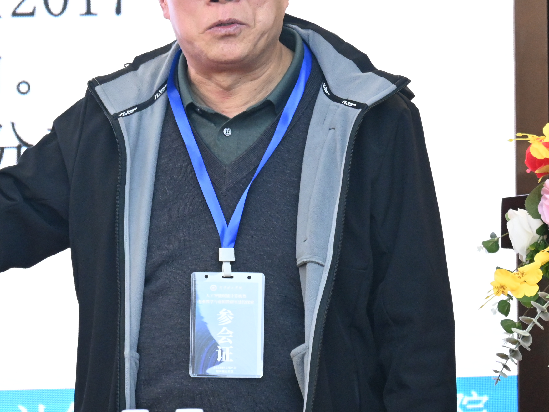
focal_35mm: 591
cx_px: 199
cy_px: 142
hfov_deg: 3.4
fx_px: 9373
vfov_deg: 2.5
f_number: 6
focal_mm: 210
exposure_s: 1/125
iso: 3200
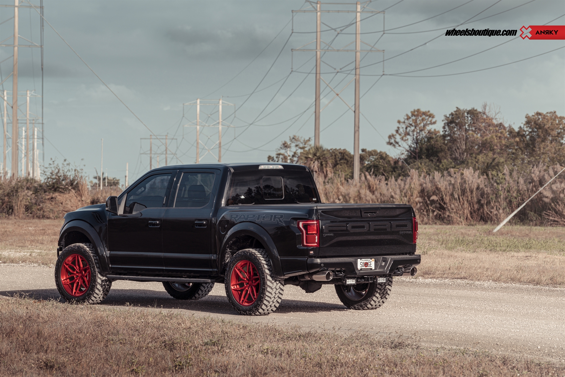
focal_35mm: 165
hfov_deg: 12.5
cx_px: 282
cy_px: 188
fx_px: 2589
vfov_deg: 8.3
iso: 200
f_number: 8
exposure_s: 1/125
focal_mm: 165
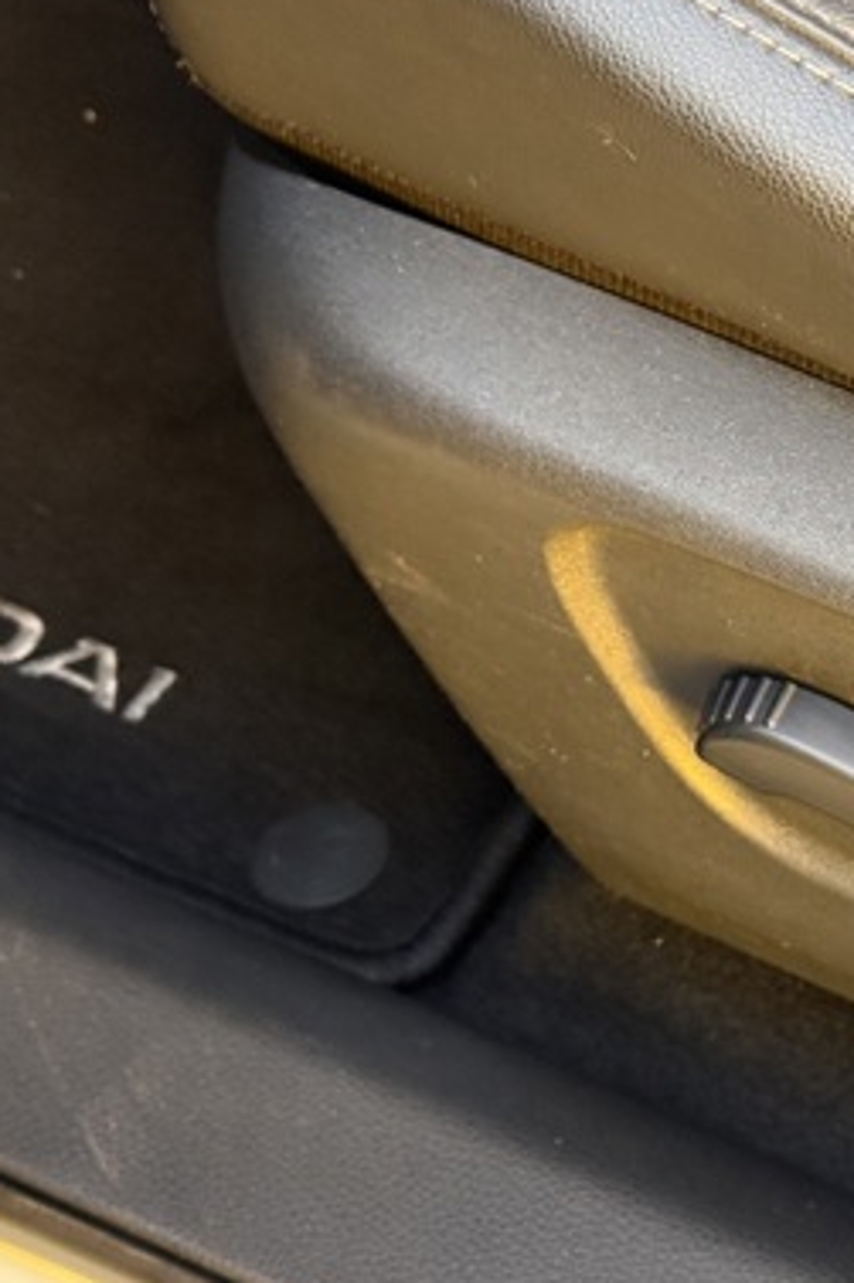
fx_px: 3775
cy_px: 483
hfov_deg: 12.6
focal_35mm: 106
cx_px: 990
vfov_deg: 19.3
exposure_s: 1/60
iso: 250
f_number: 1.78
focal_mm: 6.76
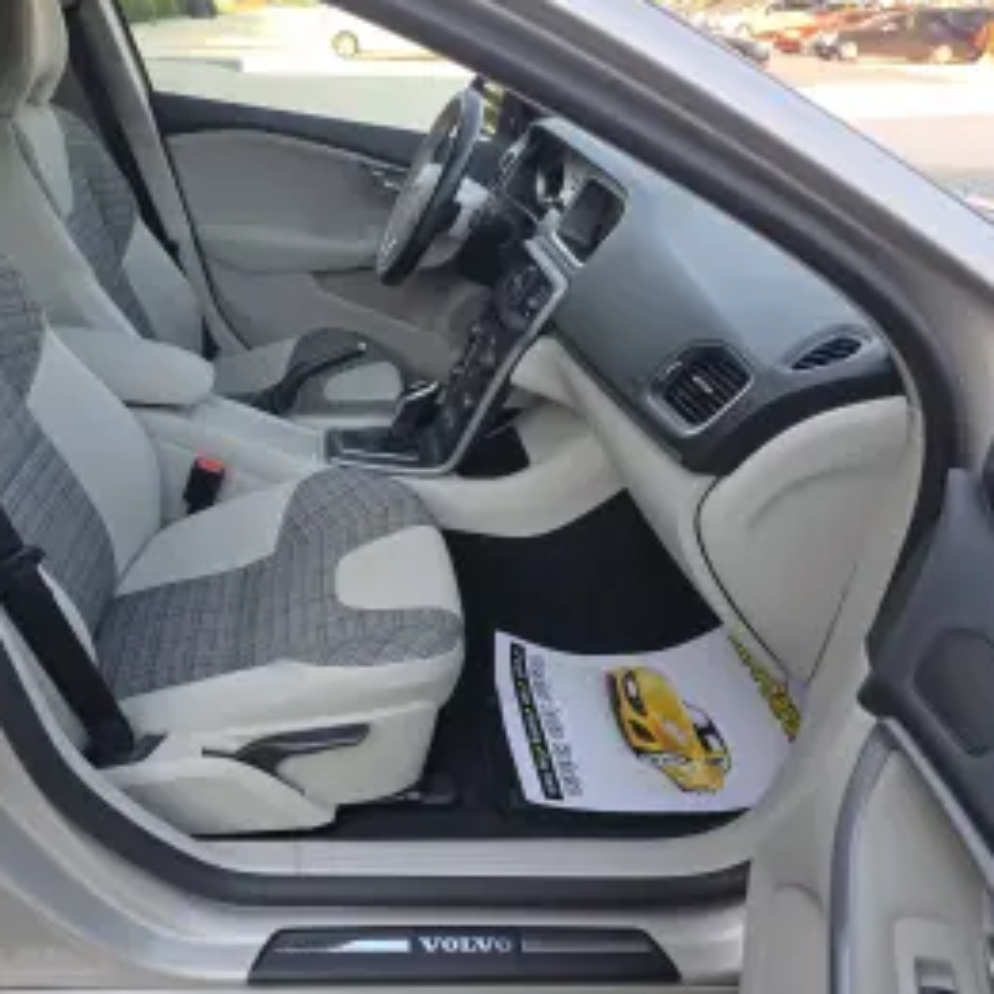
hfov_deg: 56.9
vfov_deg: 57.3
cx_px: 404
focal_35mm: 28
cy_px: 495
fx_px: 910
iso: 32
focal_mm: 6.25
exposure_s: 1/180
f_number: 1.7
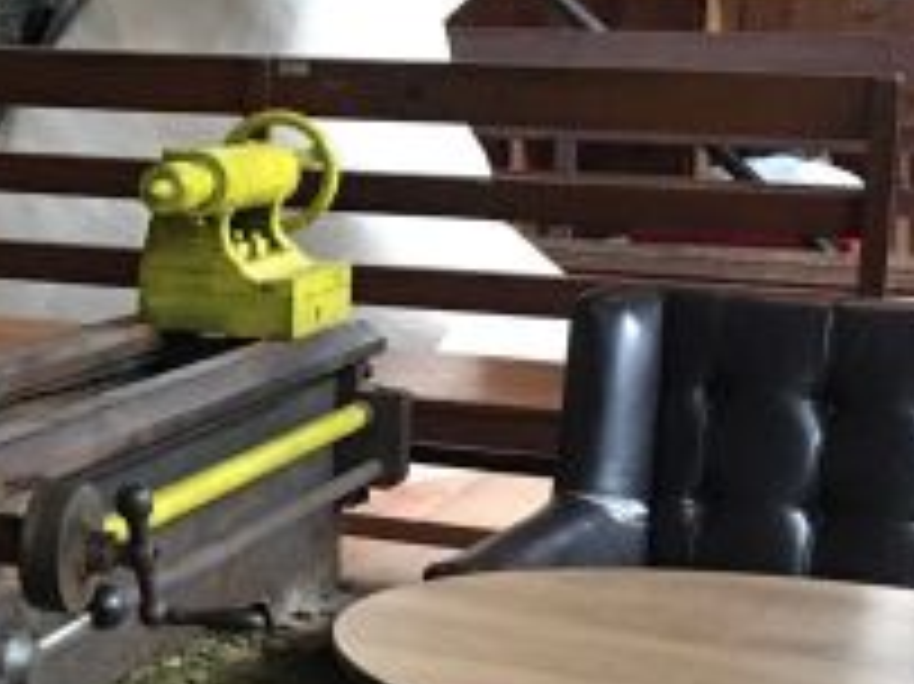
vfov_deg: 14.8
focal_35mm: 100
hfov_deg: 18.0
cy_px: 259
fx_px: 2639
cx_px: -360
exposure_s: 1/8
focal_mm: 4.15
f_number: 2.2
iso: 100
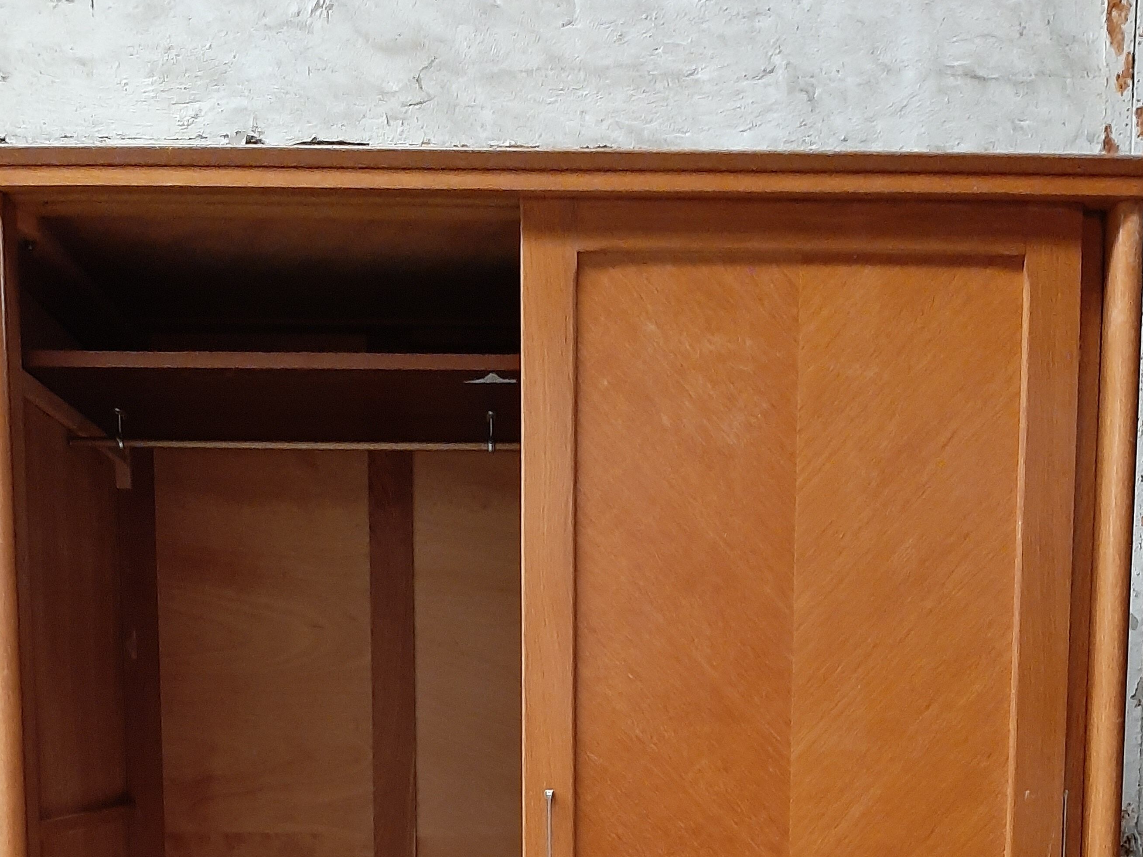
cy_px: 847
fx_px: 1321
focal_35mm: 40
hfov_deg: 46.7
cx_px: 506
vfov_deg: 33.1
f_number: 1.7
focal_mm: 3.93
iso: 400
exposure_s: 1/25
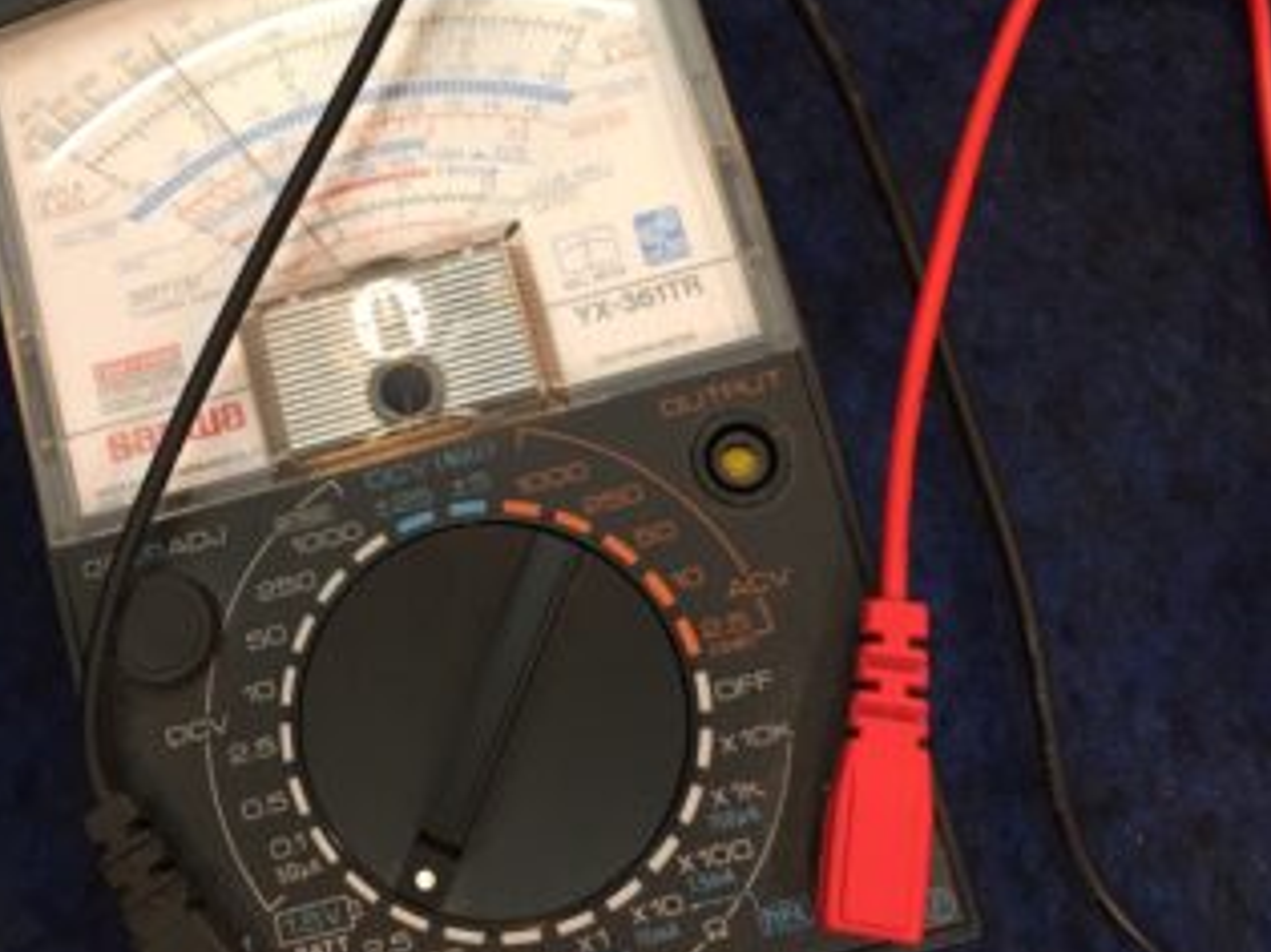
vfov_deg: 31.4
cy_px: 353
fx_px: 1688
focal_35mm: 46
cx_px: 416
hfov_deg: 40.7
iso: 80
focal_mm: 4.15
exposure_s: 1/33
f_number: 2.2
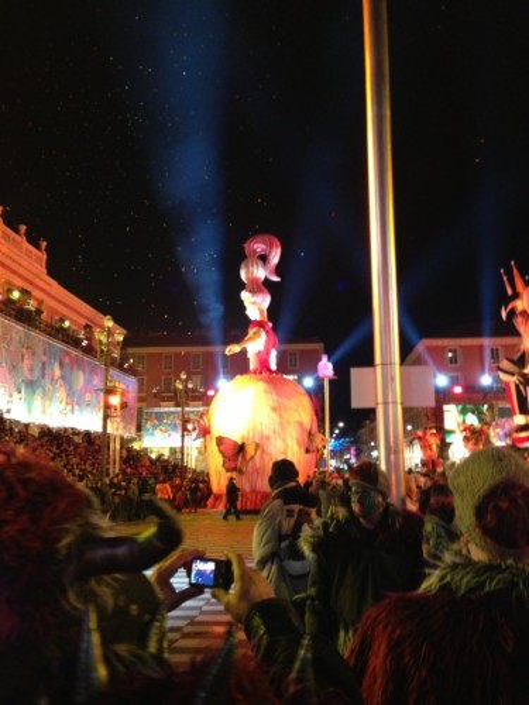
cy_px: 352
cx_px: 264
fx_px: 672
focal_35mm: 33
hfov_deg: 42.9
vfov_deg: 55.4
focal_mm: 4.13
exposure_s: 1/15
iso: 500
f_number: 2.4
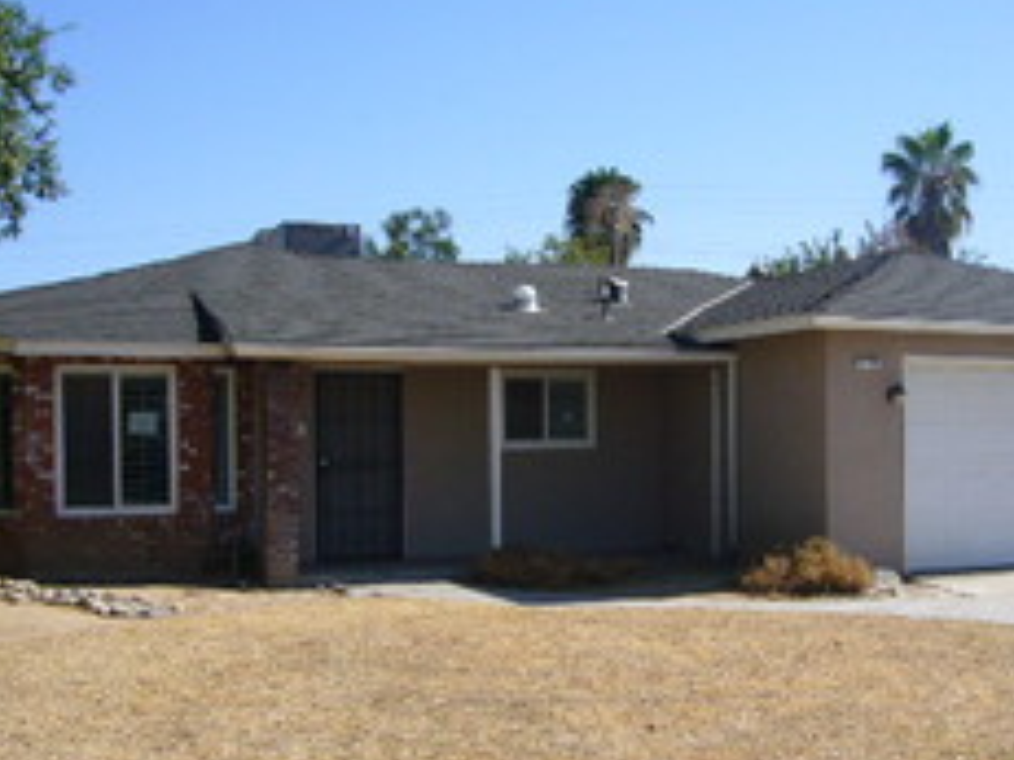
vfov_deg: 30.0
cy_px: 510
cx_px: 615
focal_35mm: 48
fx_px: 1405
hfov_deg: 39.5
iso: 80
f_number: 5.6
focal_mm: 4.6
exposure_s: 1/320
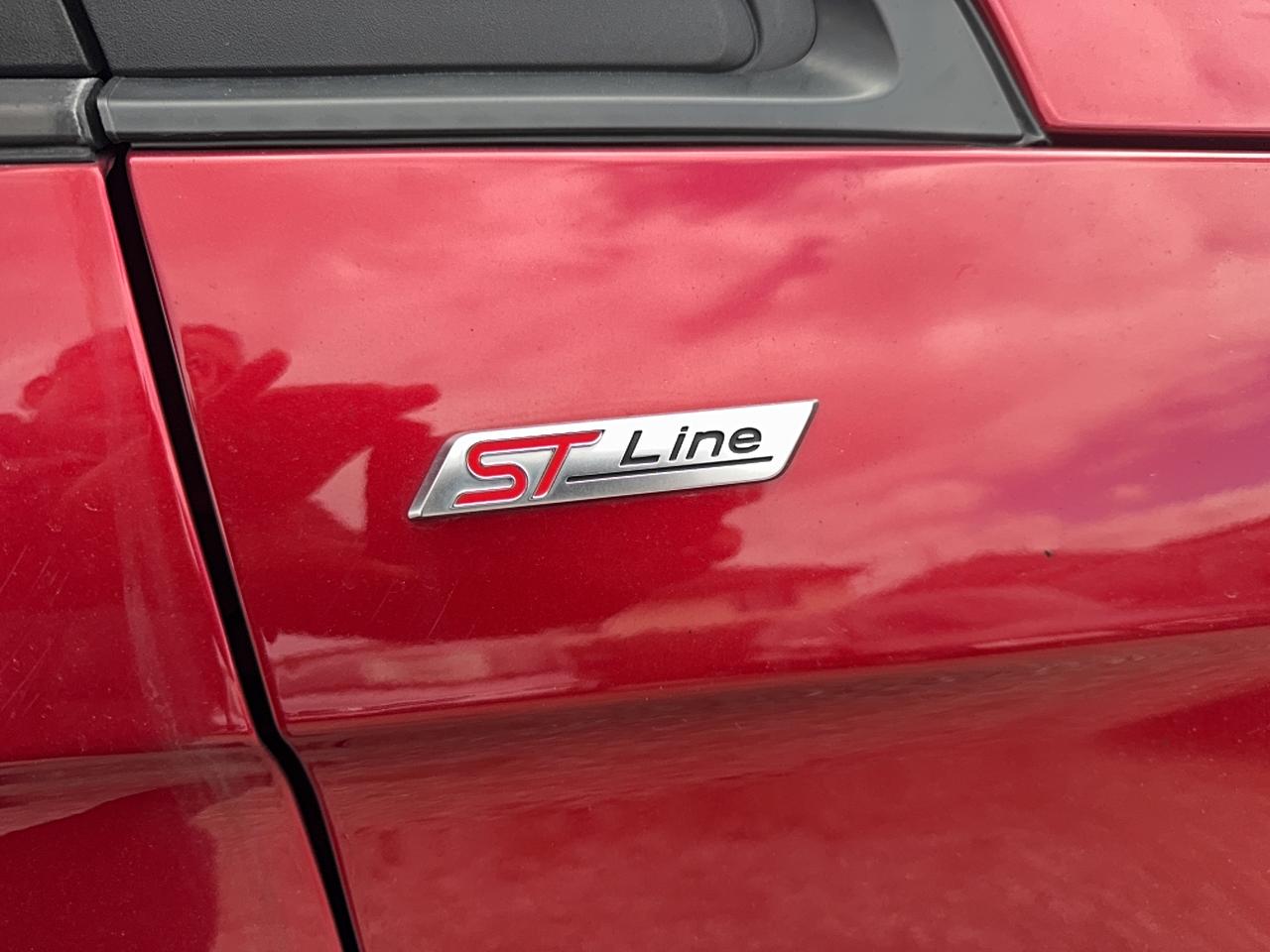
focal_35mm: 24
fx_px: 881
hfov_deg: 71.6
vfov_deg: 56.8
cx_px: 635
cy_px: 476
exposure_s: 1/637
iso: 50
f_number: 1.78
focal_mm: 6.76
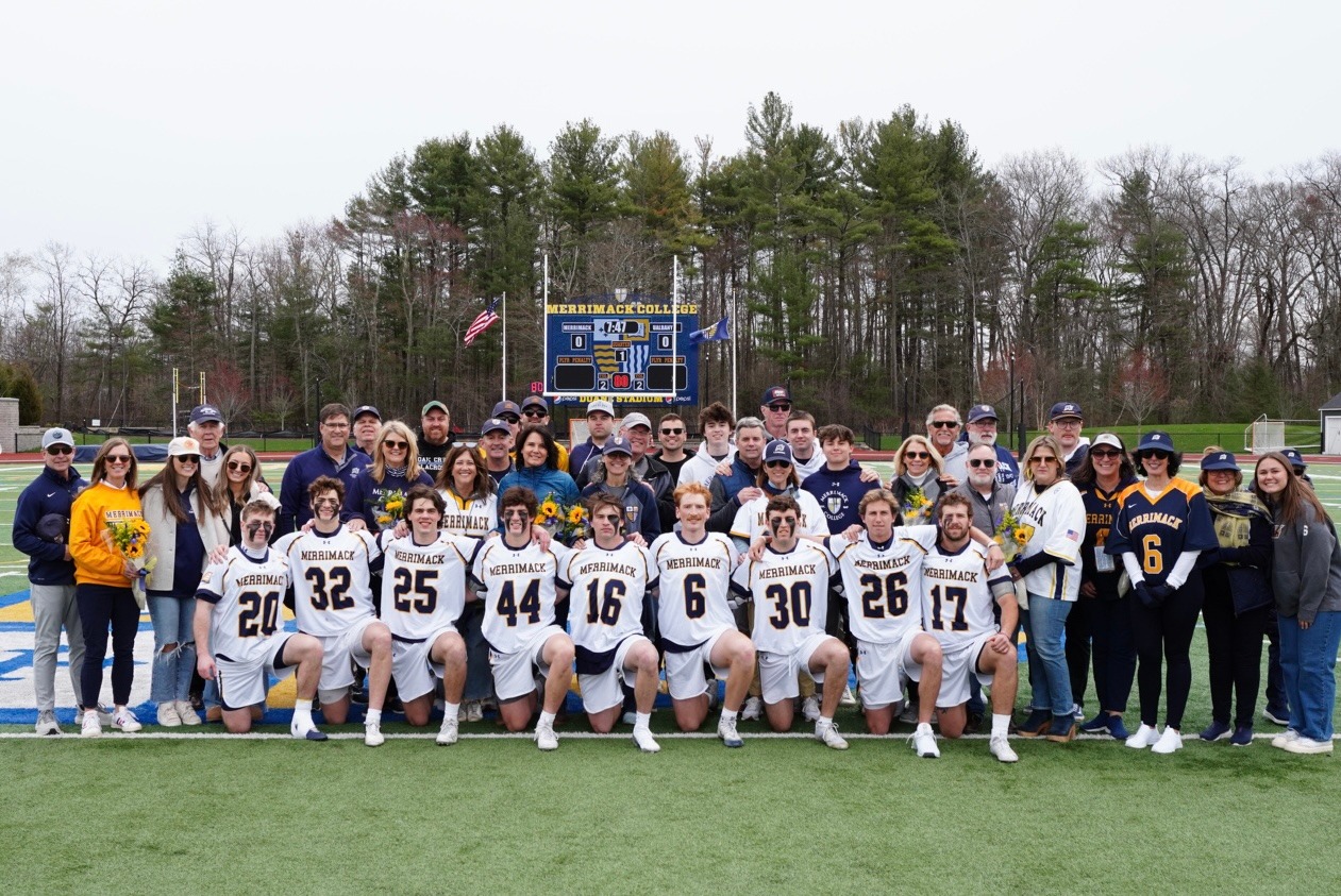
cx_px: 670
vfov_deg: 42.4
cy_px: 448
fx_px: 1156
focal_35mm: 31
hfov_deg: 60.2
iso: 500
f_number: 7.1
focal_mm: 21
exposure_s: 1/800
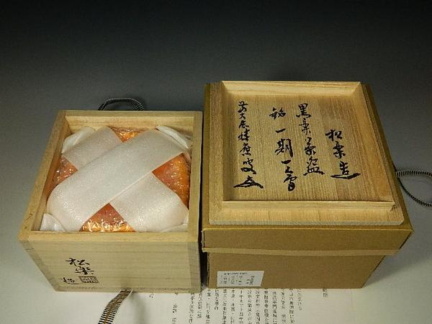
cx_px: 216
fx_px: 437
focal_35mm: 35
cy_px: 162
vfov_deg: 40.7
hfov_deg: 52.6
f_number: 3.3
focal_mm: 6.2
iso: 400
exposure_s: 1/400
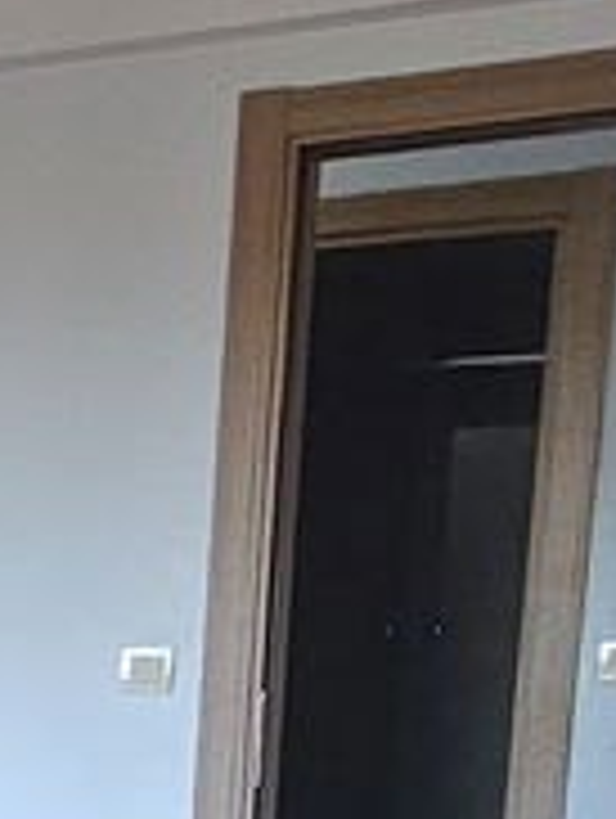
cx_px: -1556
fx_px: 2699
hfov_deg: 8.9
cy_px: 1184
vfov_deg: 16.0
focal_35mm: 114
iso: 160
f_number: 2.2
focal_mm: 2.2
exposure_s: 1/50.3
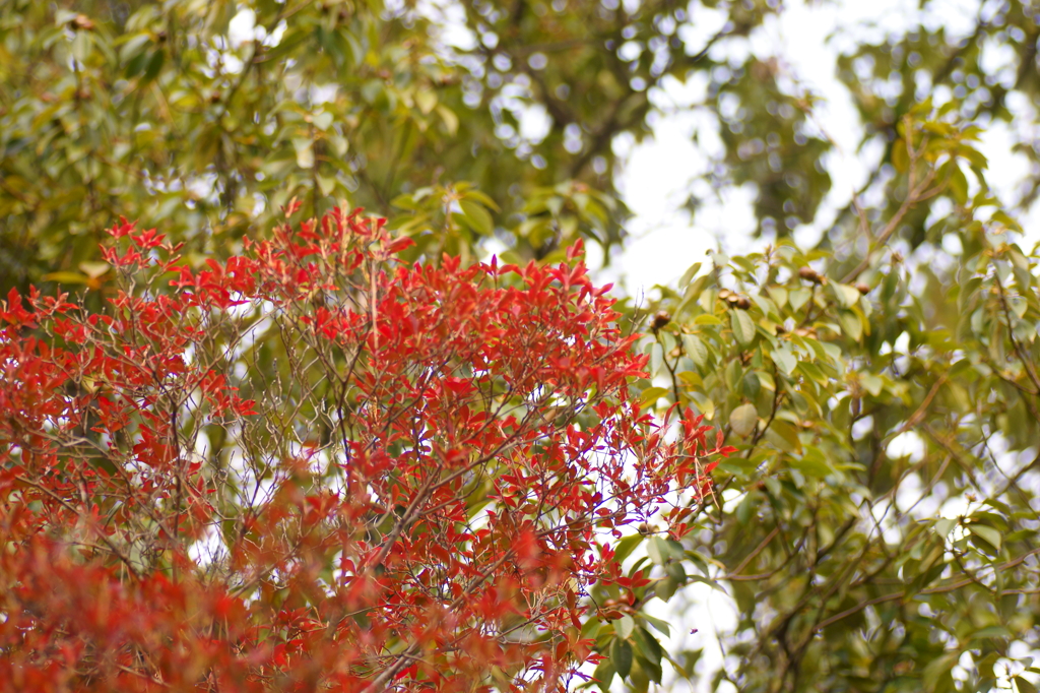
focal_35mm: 135
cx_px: 520
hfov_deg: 15.2
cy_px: 346
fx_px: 3899
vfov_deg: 10.2
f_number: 2.8
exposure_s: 1/160
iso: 100
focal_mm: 90
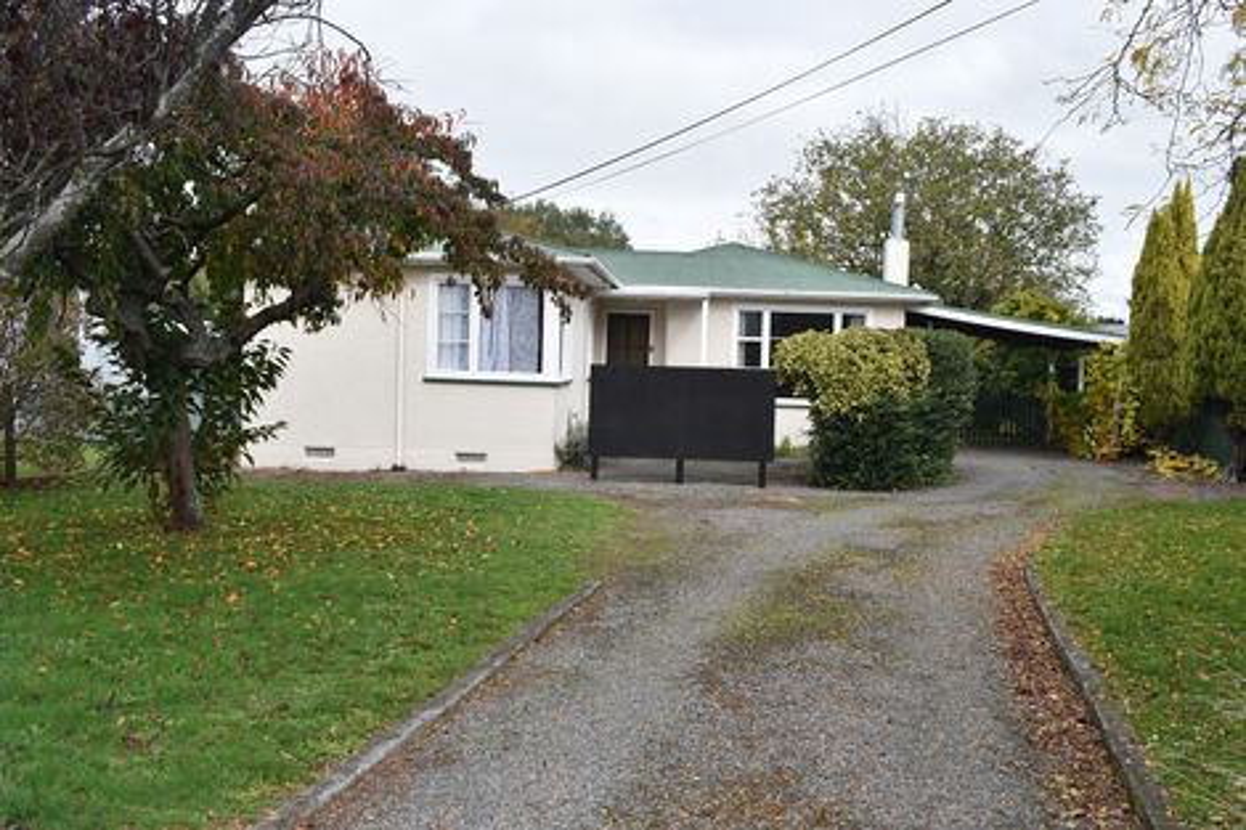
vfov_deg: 38.3
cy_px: 415
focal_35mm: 34
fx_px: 1194
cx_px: 623
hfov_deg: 55.1
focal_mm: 23
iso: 200
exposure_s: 1/320
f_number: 9
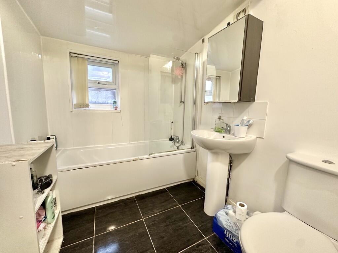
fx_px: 137
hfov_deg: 102.1
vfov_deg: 85.7
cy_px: 126
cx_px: 169
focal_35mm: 14
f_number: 2.2
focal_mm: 2.22
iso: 250
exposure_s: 1/50
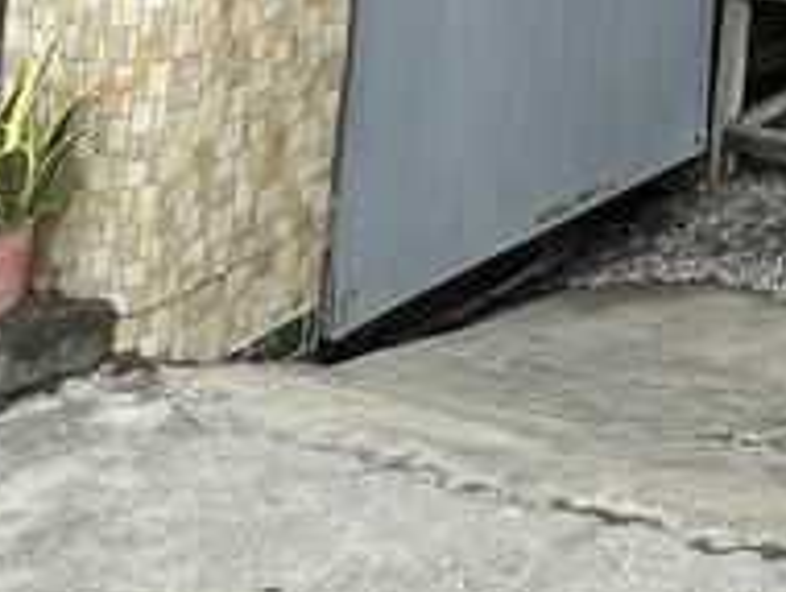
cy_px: -927
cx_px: 1555
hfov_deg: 17.4
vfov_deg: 12.7
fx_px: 1864
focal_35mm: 82
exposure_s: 1/139
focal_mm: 1.57
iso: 32
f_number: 1.8
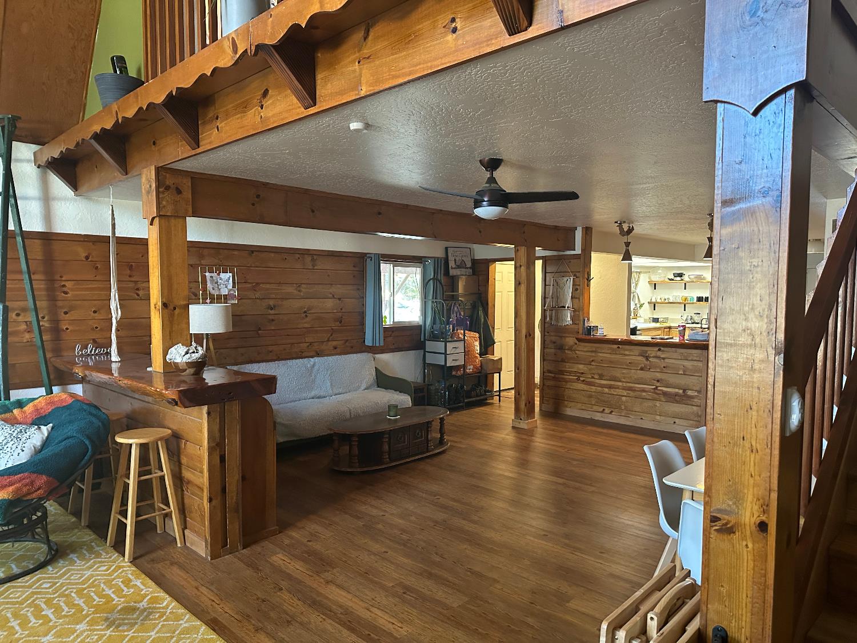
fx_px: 594
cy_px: 322
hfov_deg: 71.6
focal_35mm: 24
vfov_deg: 56.8
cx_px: 428
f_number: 1.78
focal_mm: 6.86
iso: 640
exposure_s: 1/60
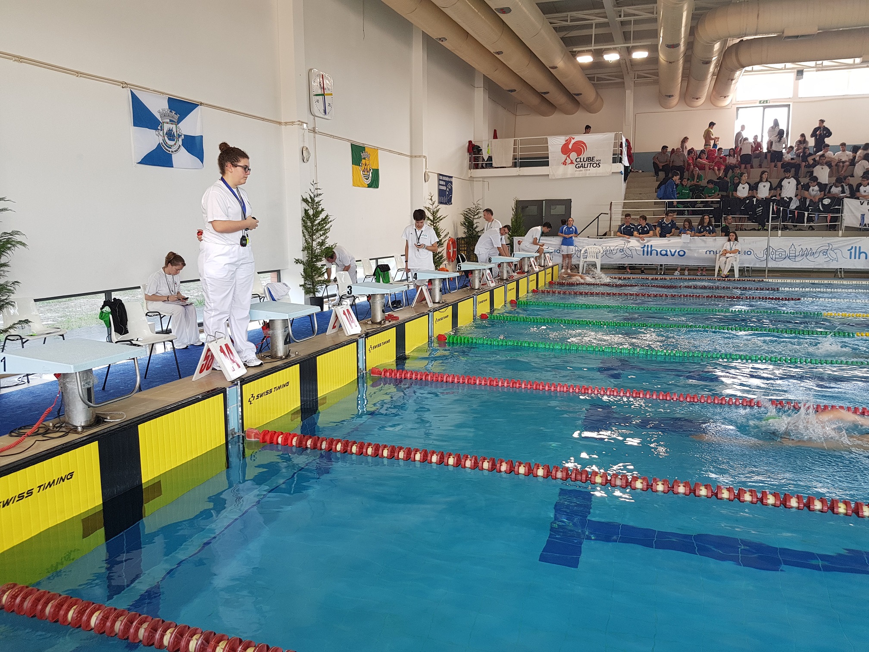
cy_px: 326
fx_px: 653
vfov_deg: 53.1
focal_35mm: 26
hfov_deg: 67.3
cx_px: 434
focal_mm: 4.2
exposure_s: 1/50
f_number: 1.7
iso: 50
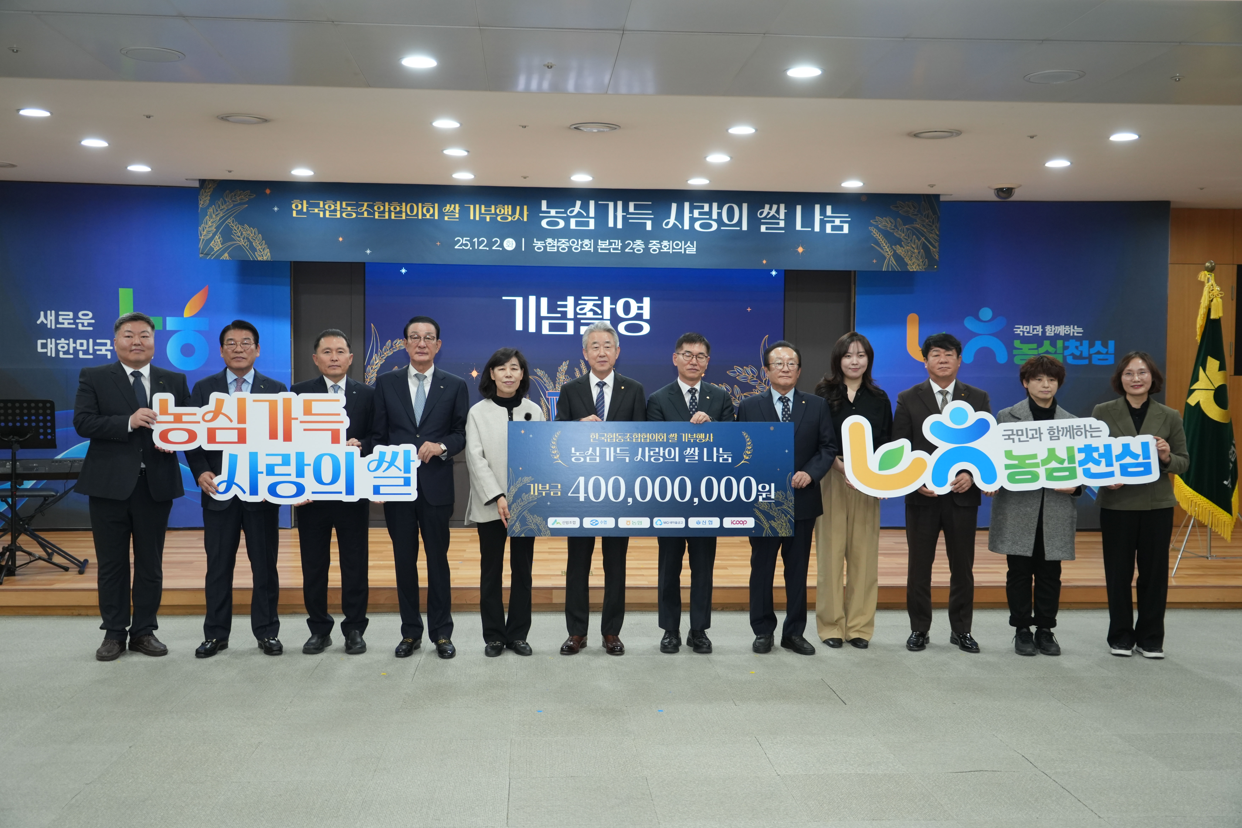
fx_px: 1207
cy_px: 414
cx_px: 621
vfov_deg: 37.9
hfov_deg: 54.4
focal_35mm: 35
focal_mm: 35
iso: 1250
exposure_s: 1/125
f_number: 4
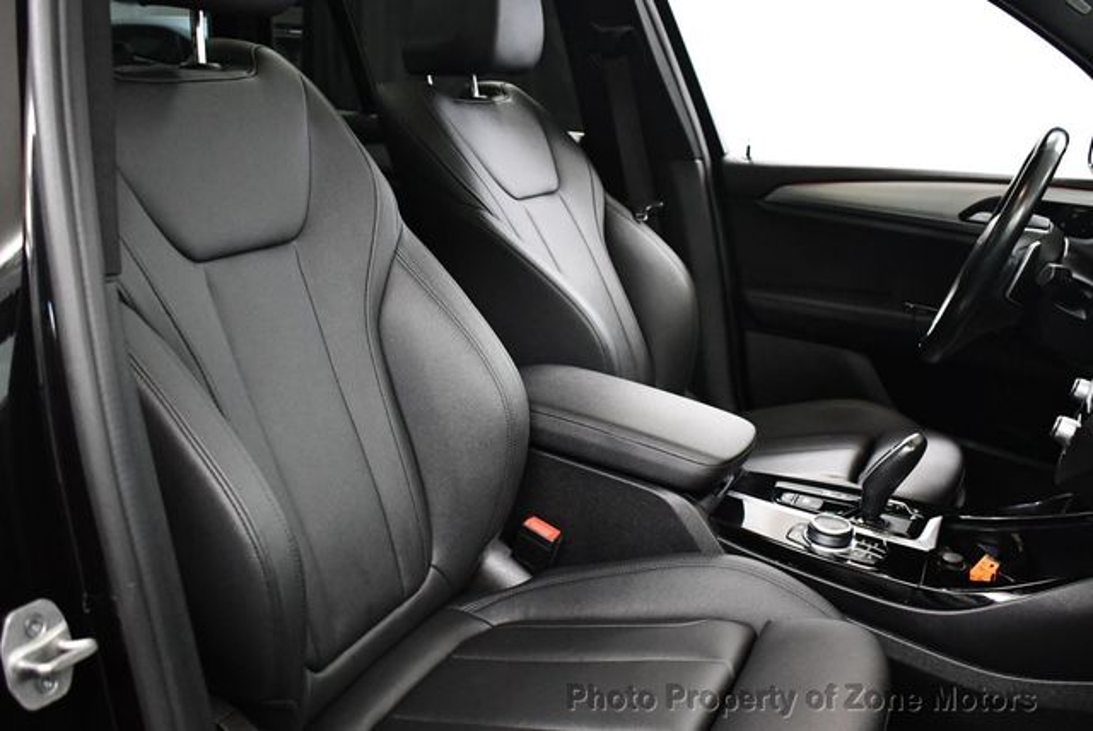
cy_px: 366
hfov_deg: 53.1
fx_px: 1094
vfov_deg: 36.9
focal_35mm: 36
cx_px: 546
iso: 3200
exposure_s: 1/80
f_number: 3.5
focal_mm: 18
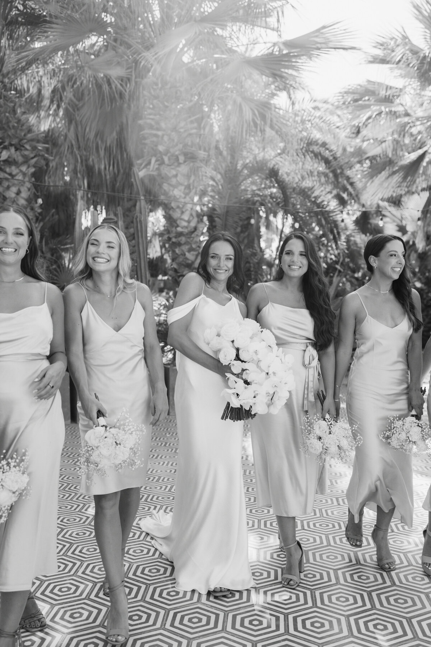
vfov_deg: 54.4
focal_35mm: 35
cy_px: 324
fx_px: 628
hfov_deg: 37.9
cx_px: 216
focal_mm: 35
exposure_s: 1/1250
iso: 400
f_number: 2.5
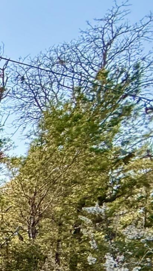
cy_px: 289
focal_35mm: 63
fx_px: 454
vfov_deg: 30.3
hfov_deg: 10.9
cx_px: -325
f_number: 2.2
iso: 64
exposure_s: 1/436
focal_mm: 2.22
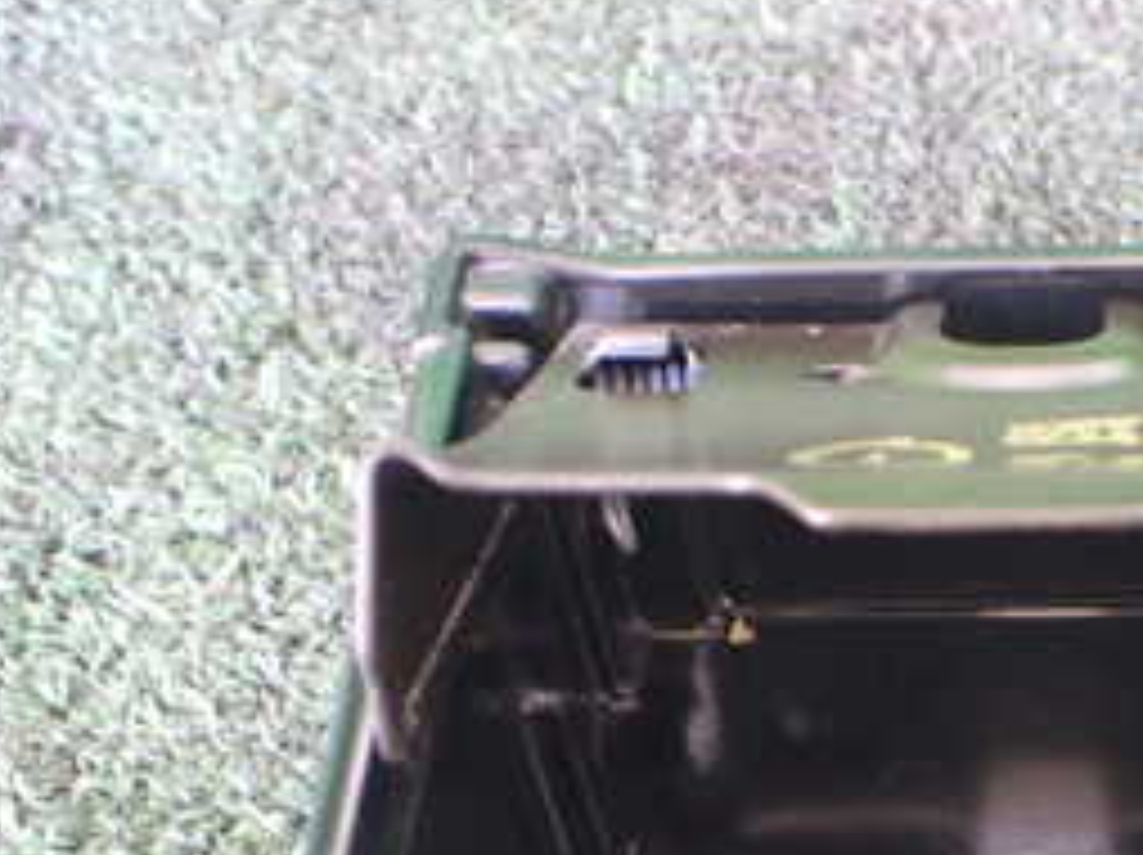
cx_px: 1030
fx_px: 2342
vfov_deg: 20.0
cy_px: 873
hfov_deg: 26.5
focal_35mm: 71
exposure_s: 1/40
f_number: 2.3
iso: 800
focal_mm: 5.4
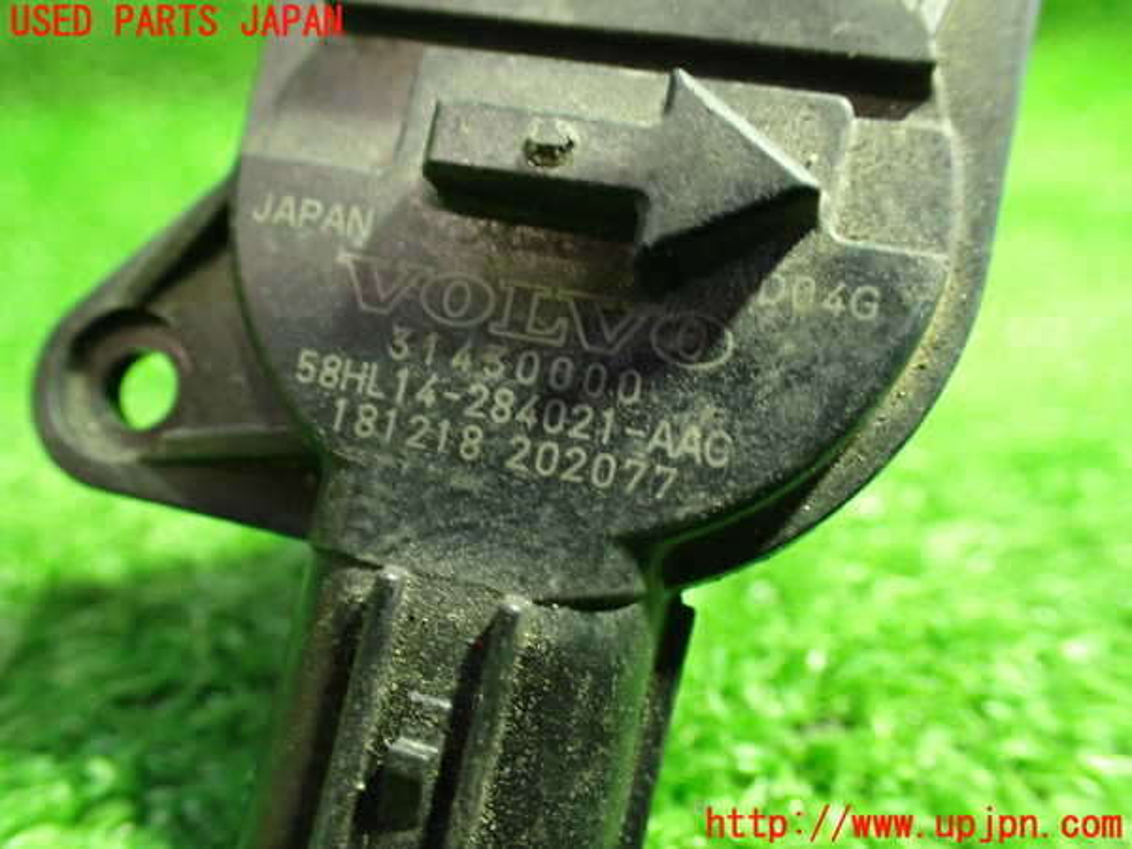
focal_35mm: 30
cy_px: 424
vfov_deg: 46.8
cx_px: 566
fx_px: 981
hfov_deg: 60.0
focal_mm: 5.4
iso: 1000
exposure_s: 1/30
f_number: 2.3
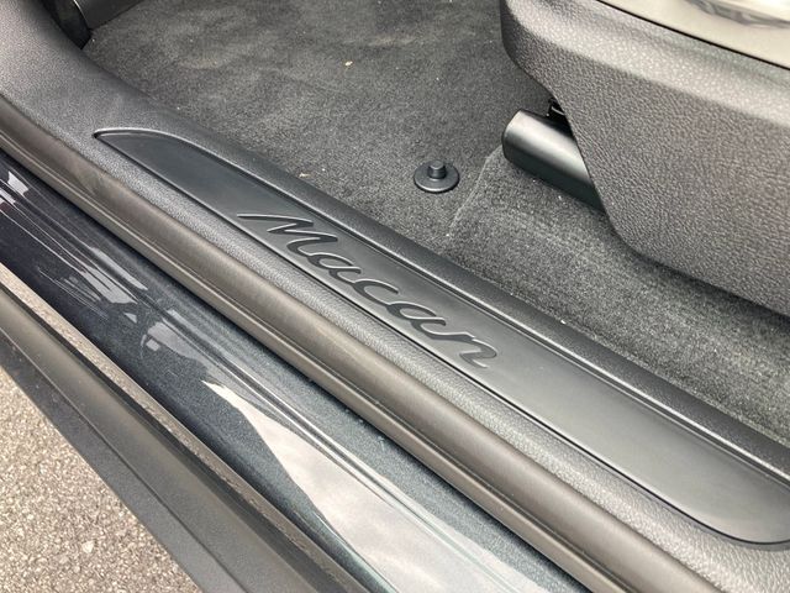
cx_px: 395
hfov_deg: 63.4
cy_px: 296
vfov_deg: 49.7
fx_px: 639
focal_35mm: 28
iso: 64
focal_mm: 3.99
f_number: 1.8
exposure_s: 1/74
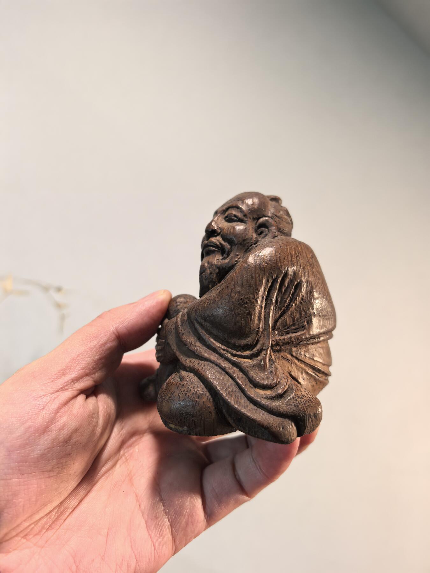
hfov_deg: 51.4
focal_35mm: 27
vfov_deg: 65.3
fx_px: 447
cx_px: 215
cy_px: 286
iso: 3200
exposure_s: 1/1037
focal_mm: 6.98
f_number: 2
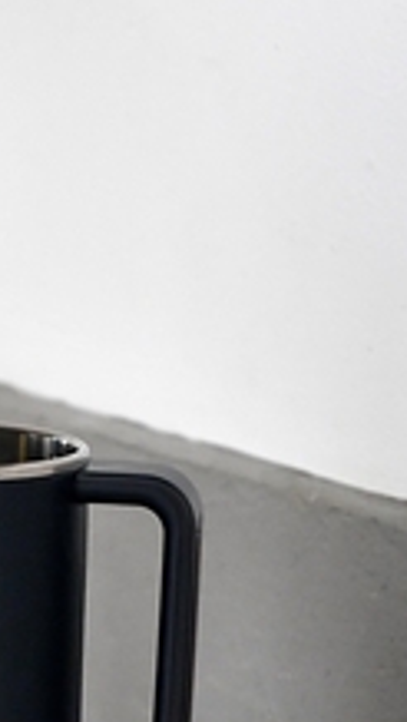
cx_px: -79
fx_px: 6623
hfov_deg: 3.5
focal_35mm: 346
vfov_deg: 6.2
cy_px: 493
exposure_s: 1/125
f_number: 4
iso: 1600
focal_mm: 80
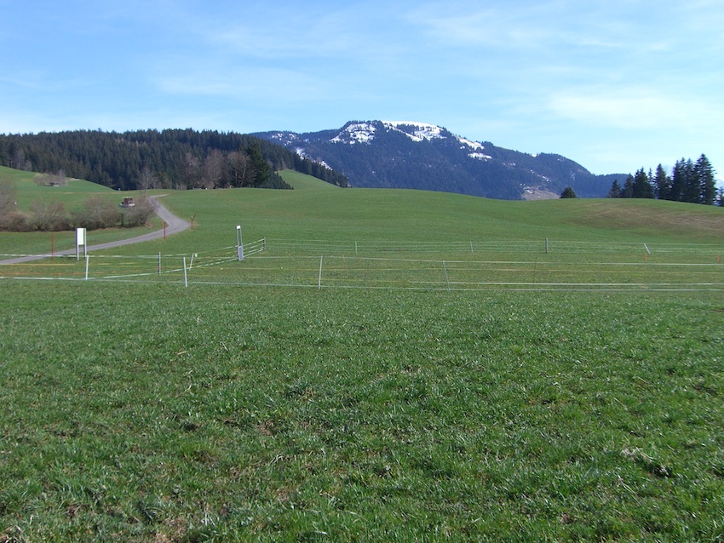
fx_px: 795
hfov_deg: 49.0
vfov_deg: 37.7
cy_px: 272
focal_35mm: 38
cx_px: 362
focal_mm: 6.2
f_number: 4.3
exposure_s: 1/500
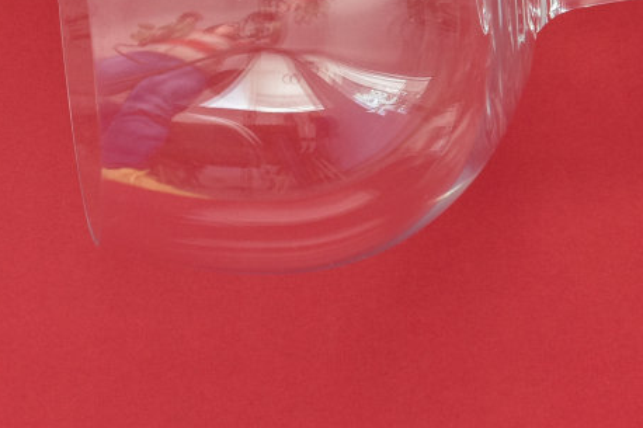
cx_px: 149
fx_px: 4678
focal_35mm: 262
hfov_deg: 7.9
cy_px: -203
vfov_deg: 5.2
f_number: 5.6
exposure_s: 1/5
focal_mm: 50
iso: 250
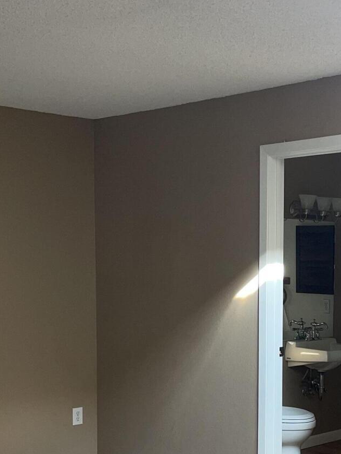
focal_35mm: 62
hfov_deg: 23.1
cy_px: 323
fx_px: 815
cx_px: 301
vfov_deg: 30.8
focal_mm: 4.2
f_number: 1.6
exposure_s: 1/121
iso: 32
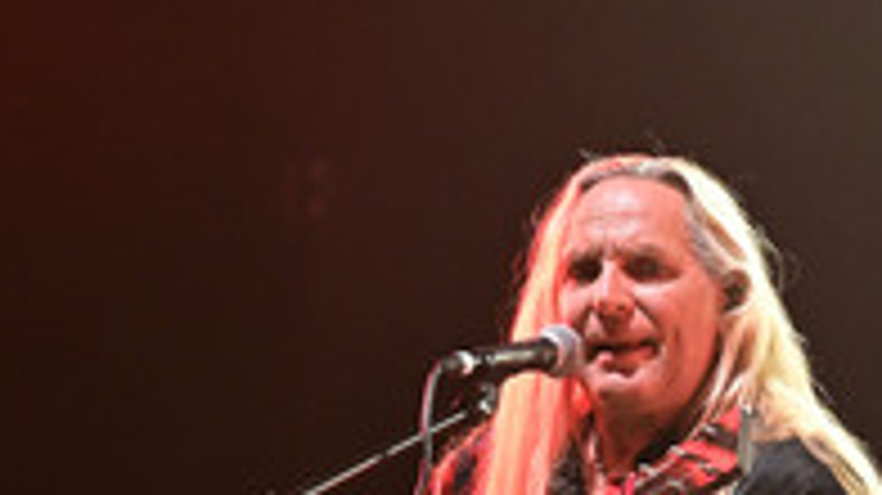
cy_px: 666
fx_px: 11243
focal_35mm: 481
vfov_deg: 2.5
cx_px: 538
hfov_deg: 4.5
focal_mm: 200
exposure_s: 1/640
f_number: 2.8
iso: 3200
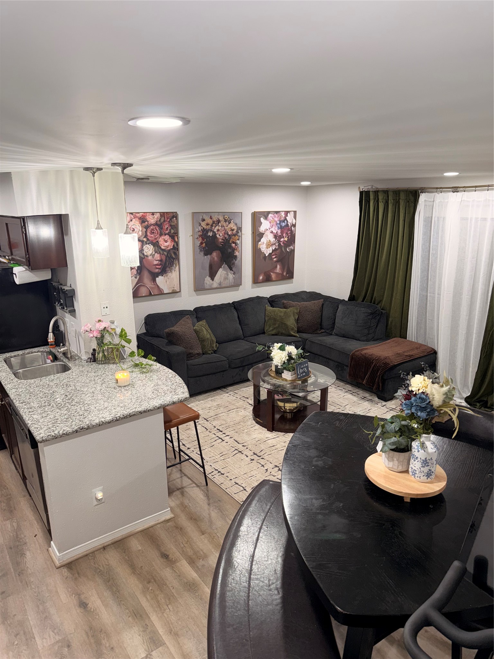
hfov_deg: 56.8
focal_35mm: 24
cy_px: 330
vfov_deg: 71.6
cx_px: 247
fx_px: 457
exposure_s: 1/32
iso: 64
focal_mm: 6.76
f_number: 1.78
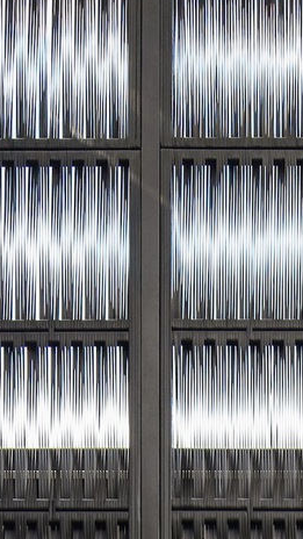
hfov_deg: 10.5
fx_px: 1643
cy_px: 629
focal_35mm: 115
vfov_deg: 17.8
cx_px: 87
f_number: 8
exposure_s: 1/80
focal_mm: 17
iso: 100
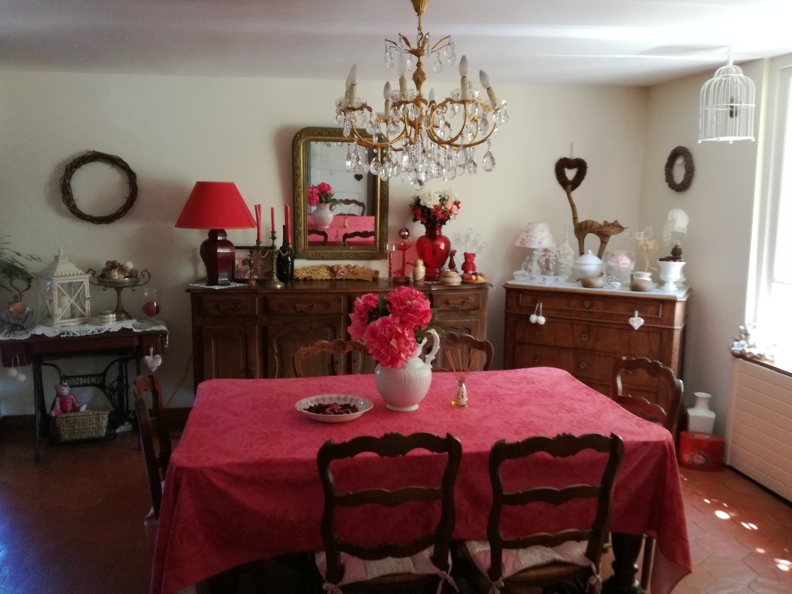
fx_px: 618
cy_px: 297
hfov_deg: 65.3
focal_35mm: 27
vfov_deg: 51.4
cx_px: 396
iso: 250
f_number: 2
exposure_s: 1/33.3
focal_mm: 3.79
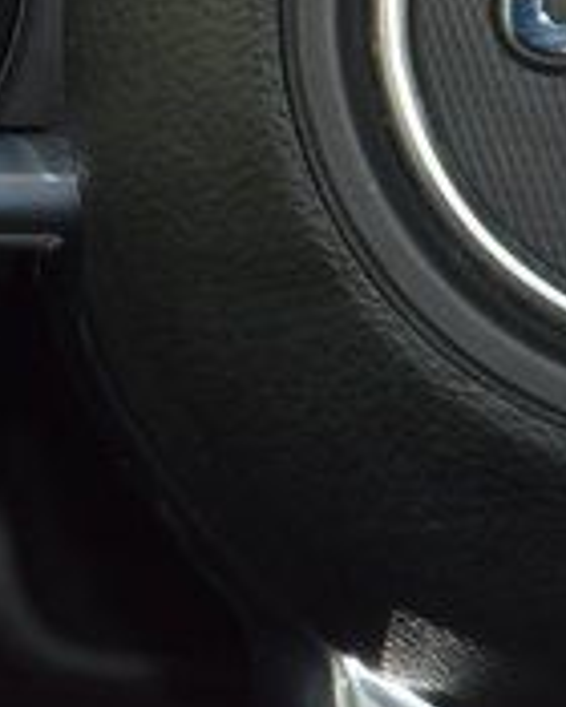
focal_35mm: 360
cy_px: -59
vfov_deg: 5.4
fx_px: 7538
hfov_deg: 4.3
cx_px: -356
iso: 1250
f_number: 4.5
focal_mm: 70
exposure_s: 1/20
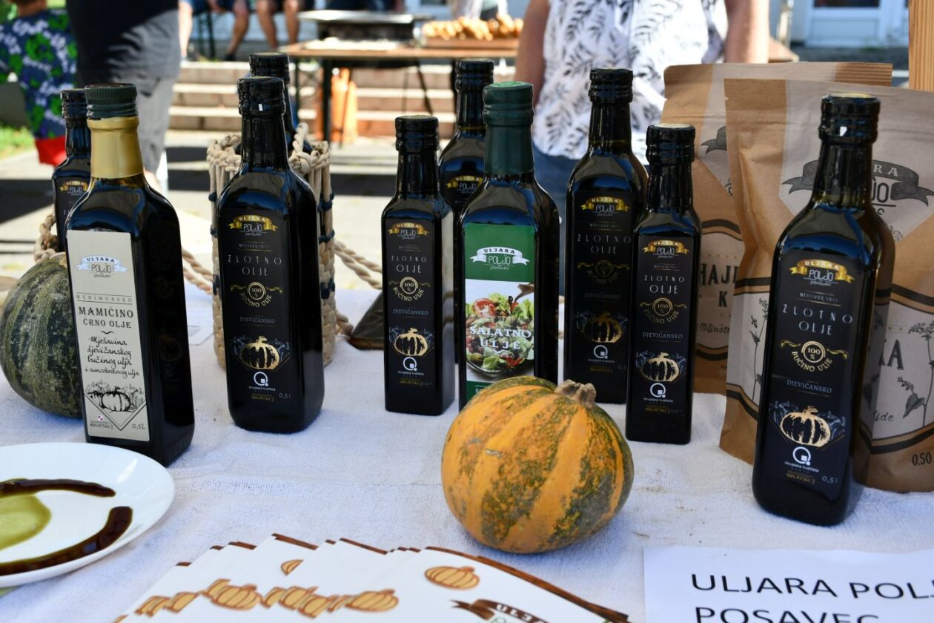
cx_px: 467
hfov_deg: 43.6
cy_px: 312
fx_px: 1167
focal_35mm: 45
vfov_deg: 29.9
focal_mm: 30
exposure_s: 1/250
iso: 200
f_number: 7.1
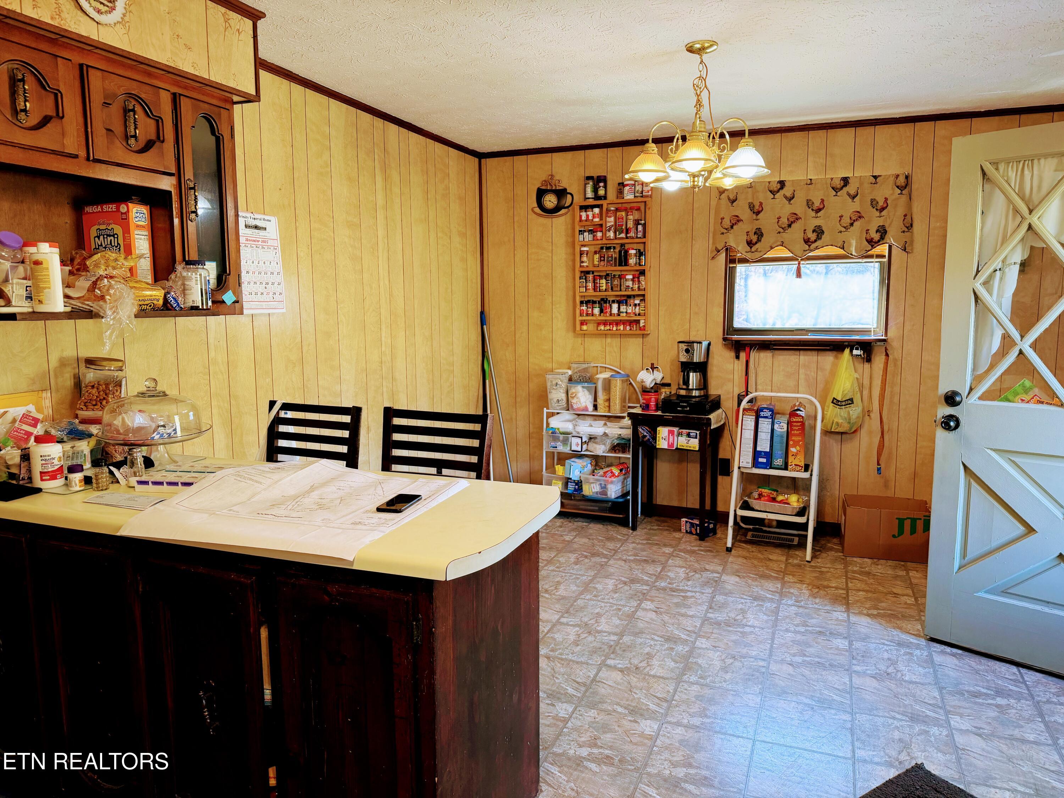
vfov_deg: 56.8
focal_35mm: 24
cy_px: 399
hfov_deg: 71.6
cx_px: 532
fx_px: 738
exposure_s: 1/60
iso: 160
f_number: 1.78
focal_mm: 6.76
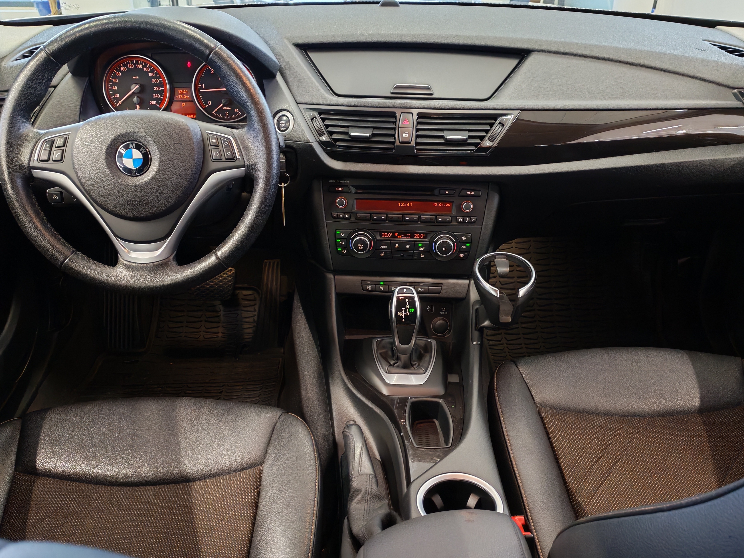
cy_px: 279
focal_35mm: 34
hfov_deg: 54.0
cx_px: 372
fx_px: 731
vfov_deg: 41.8
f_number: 1.9
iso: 1000
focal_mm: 6.12
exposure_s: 1/50
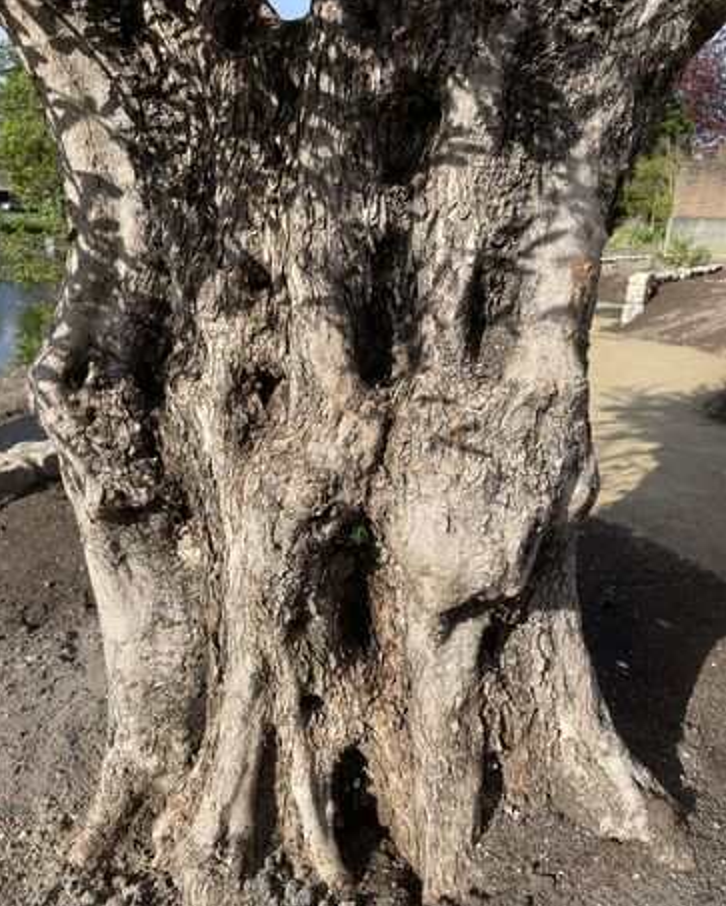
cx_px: 367
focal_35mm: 28
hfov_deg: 51.6
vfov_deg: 62.1
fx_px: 751
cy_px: 494
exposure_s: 1/2212
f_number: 1.6
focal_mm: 4.2
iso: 32
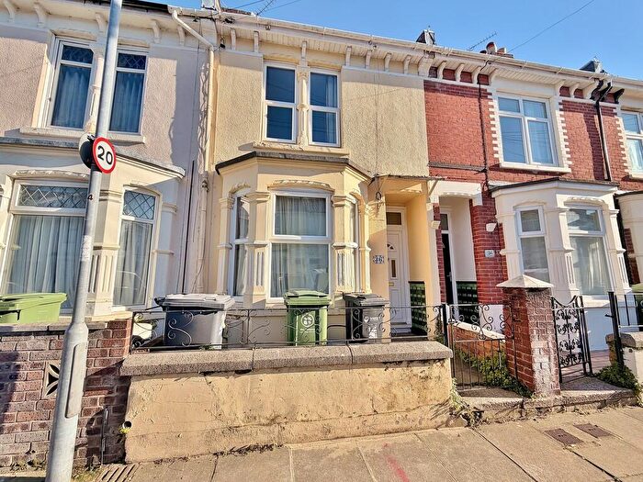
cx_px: 322
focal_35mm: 14
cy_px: 241
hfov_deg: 102.1
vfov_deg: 85.7
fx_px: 260
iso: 32
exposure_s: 1/770
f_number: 2.2
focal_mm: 2.22
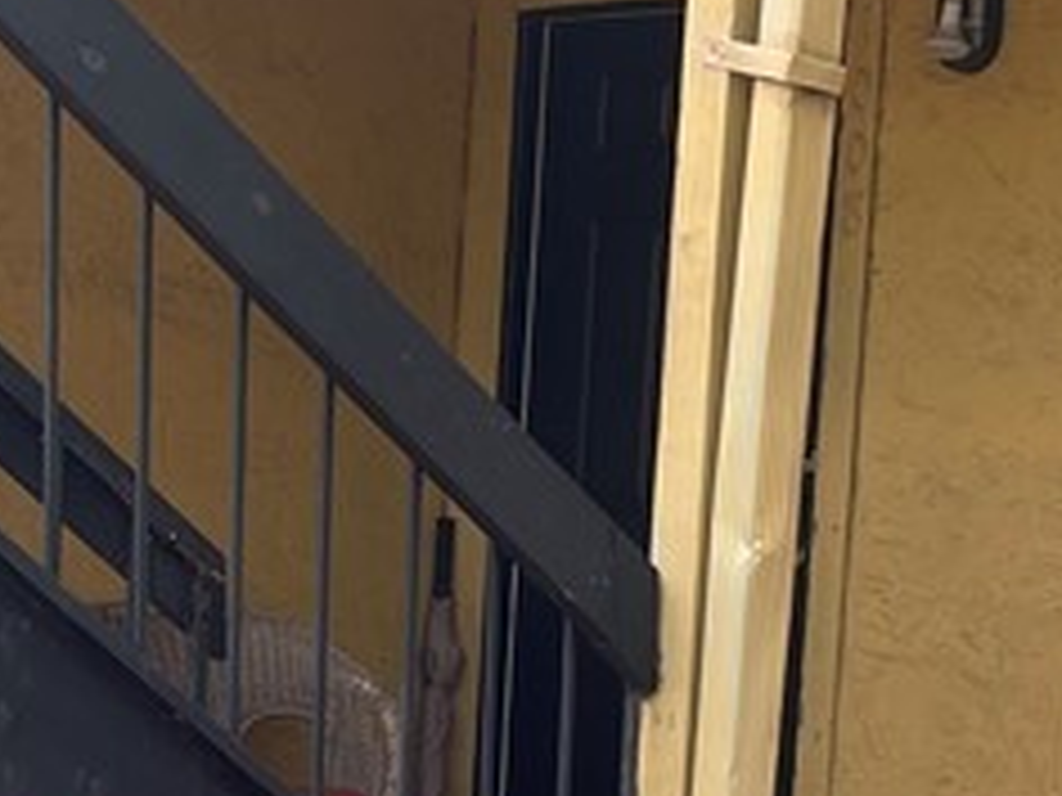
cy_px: 792
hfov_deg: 17.2
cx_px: 180
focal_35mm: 113
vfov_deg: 12.9
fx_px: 3467
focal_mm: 4.2
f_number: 1.6
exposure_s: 1/381
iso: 32
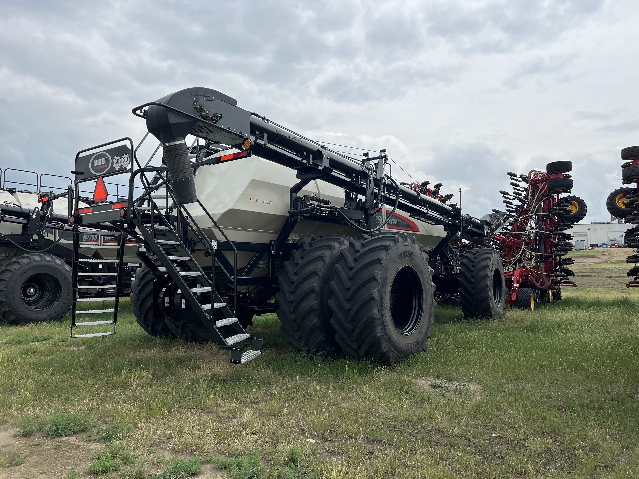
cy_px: 240
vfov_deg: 53.1
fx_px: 480
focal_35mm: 26
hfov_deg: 67.3
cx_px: 320
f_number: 1.6
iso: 50
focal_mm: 5.1
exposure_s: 1/3745
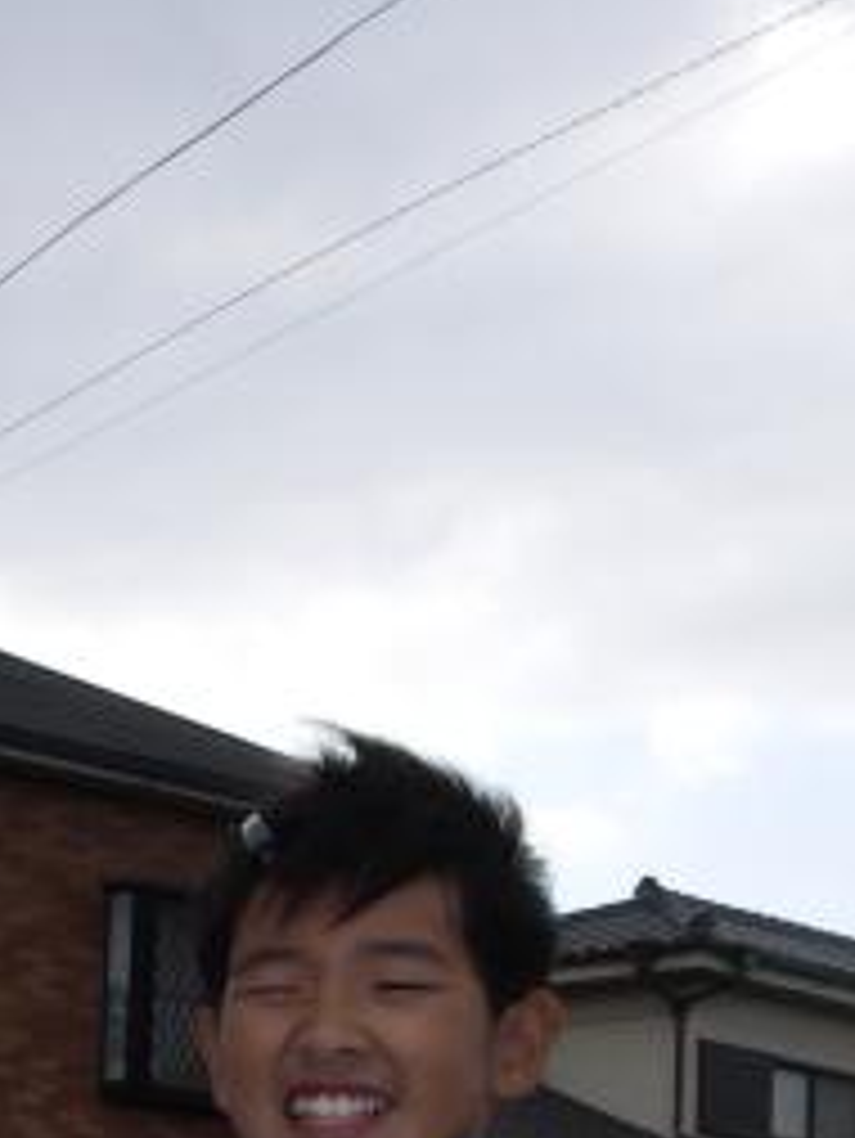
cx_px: 140
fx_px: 3159
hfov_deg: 15.3
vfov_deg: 19.2
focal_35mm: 96
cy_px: 1403
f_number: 6.6
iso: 80
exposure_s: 1/160
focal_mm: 6.3
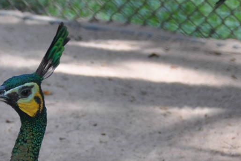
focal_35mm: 381
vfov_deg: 3.6
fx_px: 2550
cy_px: 191
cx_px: 176
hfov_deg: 5.4
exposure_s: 1/125
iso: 320
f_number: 5.6
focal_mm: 82
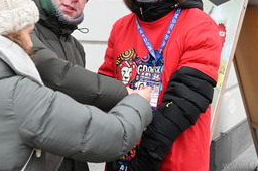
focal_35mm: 72
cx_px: 92
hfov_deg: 28.0
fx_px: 515
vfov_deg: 18.8
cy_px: 48
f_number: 4
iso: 1000
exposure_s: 1/250
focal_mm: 46
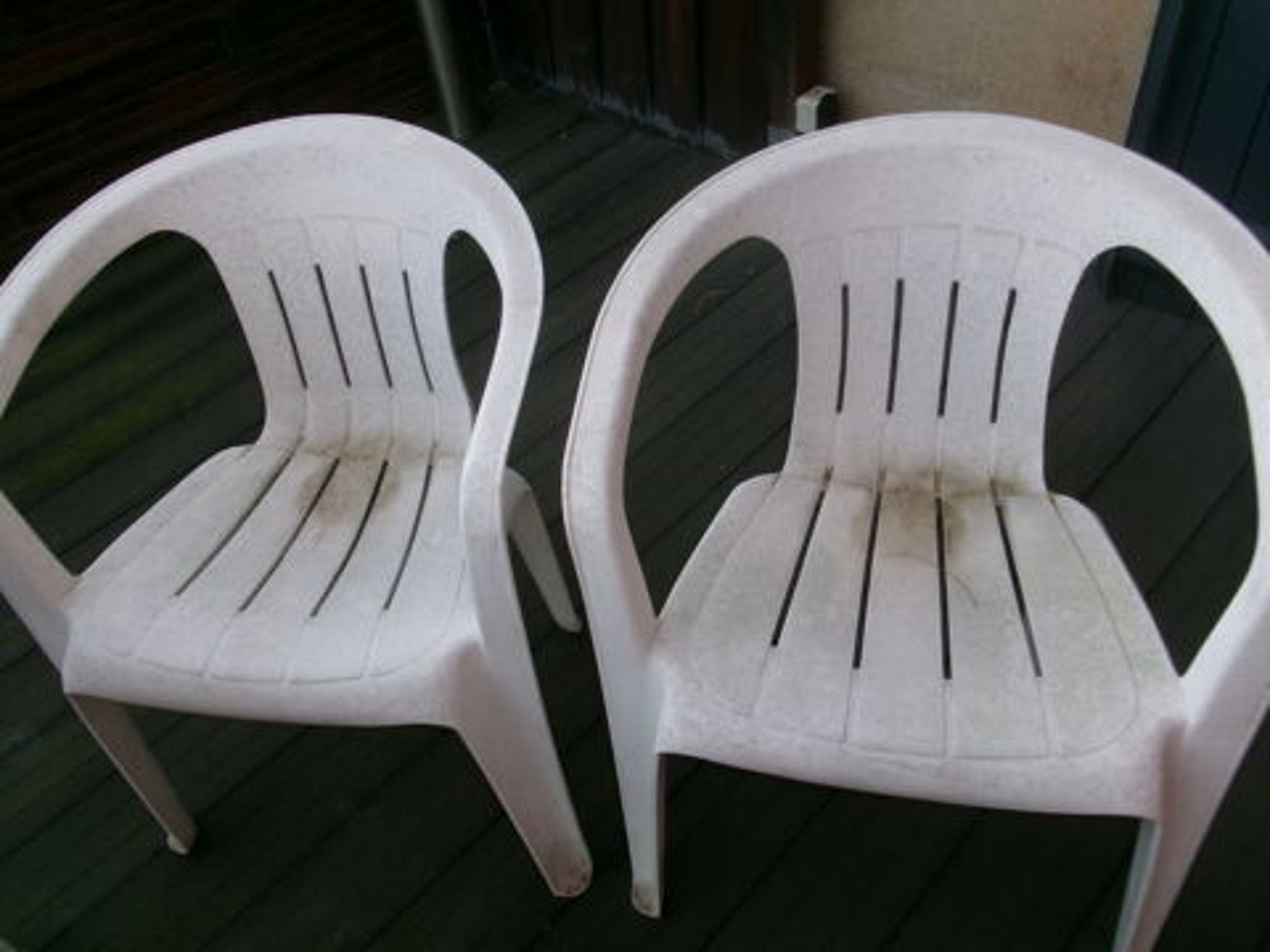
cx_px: 635
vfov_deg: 49.7
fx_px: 1027
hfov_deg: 63.4
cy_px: 476
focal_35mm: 28
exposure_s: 1/34
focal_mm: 5.1
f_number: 3.9
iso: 160
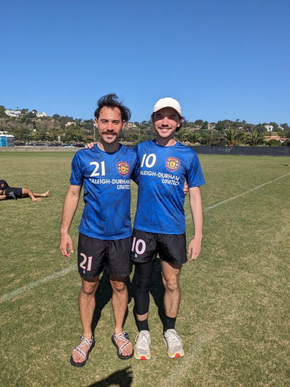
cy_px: 194
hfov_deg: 51.4
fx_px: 302
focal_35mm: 27
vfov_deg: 65.3
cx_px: 145
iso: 61
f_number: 1.73
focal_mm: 4.38
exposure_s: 1/5848
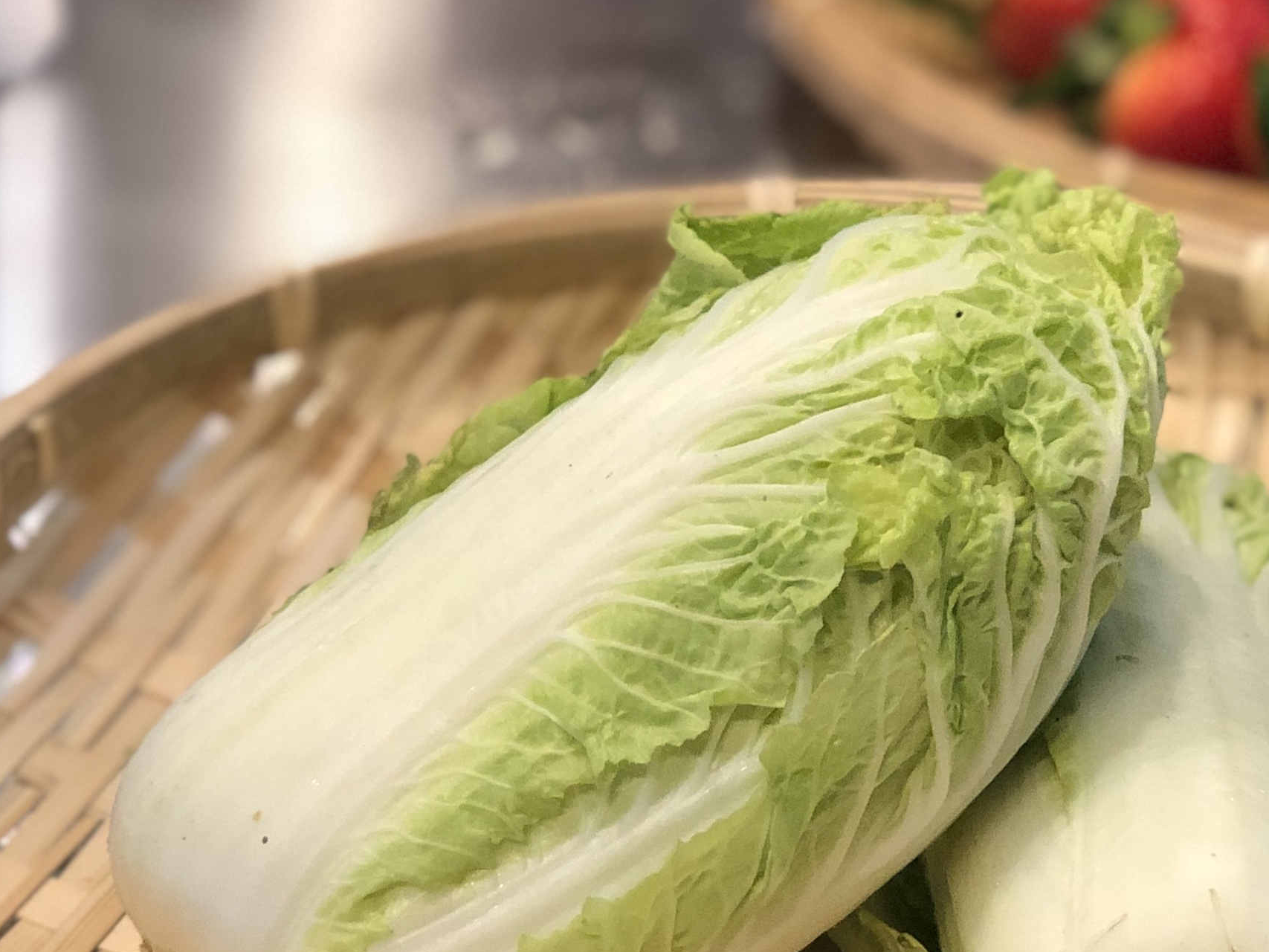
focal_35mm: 78
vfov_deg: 18.9
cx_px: 859
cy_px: 558
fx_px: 2860
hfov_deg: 24.9
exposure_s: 1/60
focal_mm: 6
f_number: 2.4
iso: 80
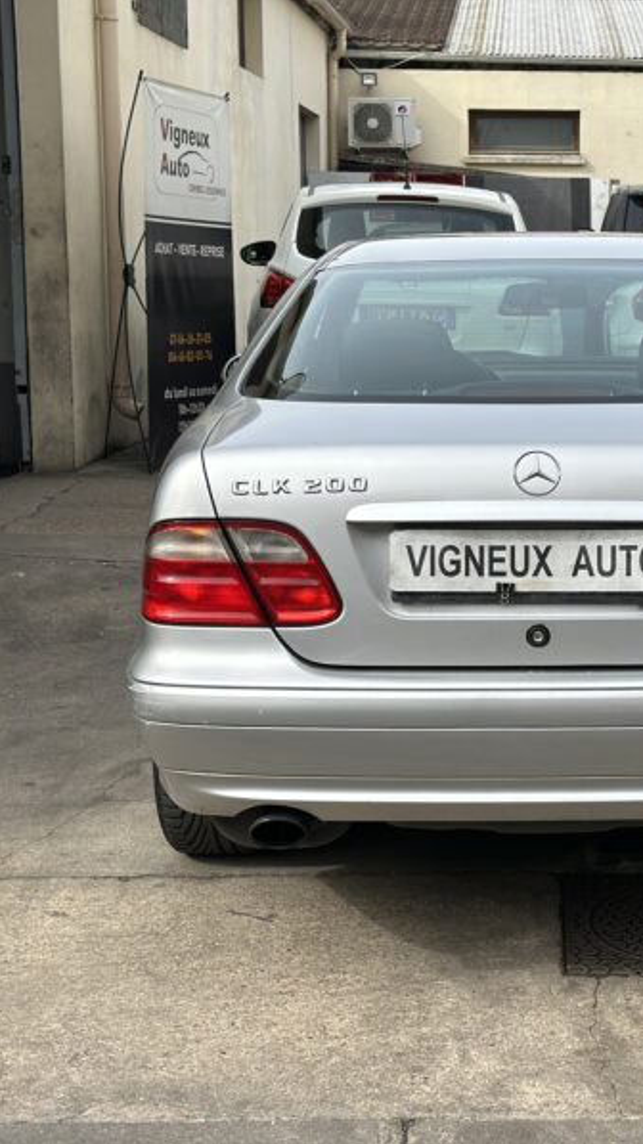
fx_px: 2124
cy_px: 572
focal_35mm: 70
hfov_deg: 16.9
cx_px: 609
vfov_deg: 30.2
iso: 64
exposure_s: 1/2114
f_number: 1.78
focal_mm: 6.86
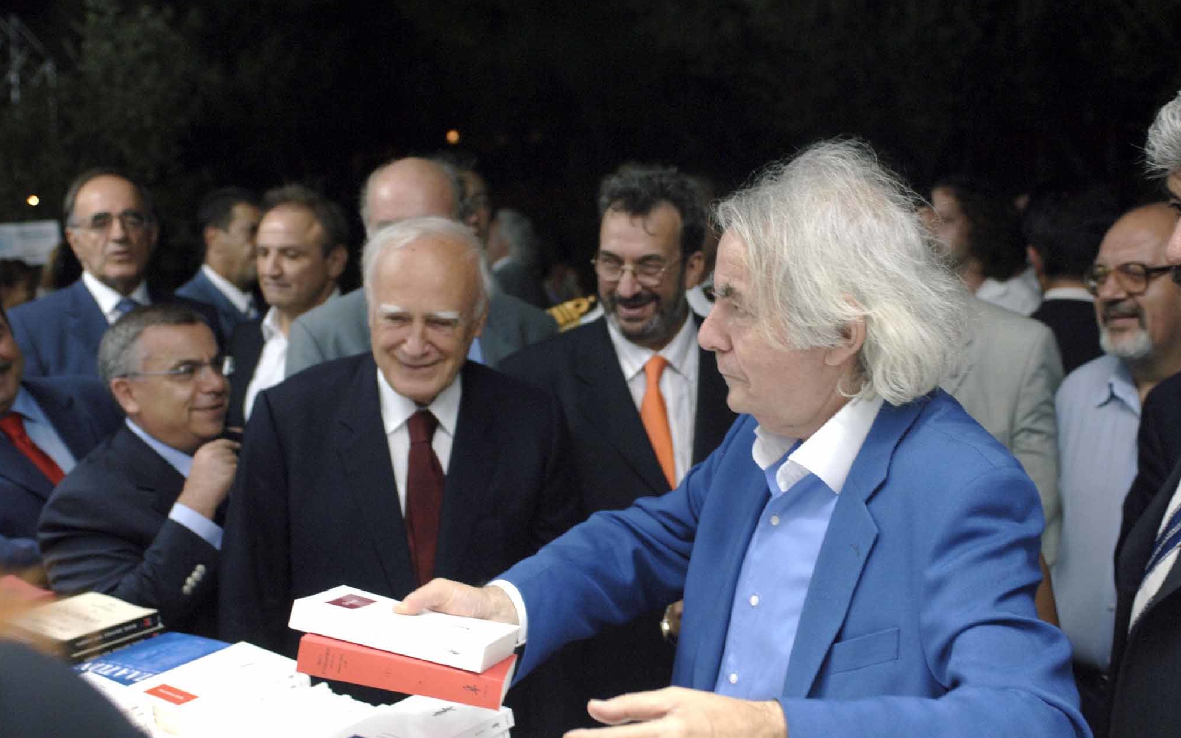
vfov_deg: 29.9
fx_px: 1384
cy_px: 386
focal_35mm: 43
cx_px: 589
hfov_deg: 46.2
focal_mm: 28
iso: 320
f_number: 2.8
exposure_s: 1/40
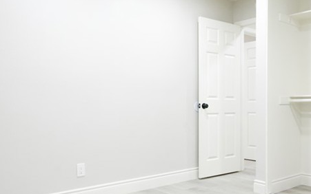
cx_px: 181
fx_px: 314
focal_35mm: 37
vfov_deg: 34.4
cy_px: 112
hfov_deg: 52.5
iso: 6400
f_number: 10
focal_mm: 16
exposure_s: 1/40
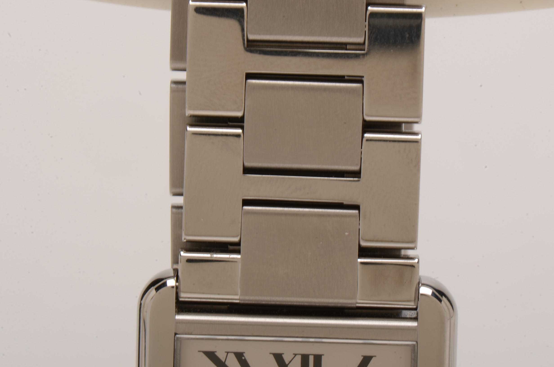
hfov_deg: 16.1
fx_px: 1958
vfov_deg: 10.7
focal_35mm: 128
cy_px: 184
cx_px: 277
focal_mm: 85
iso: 100
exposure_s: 1/160
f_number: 29
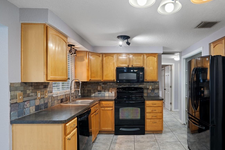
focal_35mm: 21
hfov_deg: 80.2
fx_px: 131
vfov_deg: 59.4
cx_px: 136
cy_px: 80
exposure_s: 1/2
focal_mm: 17
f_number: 8
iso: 320
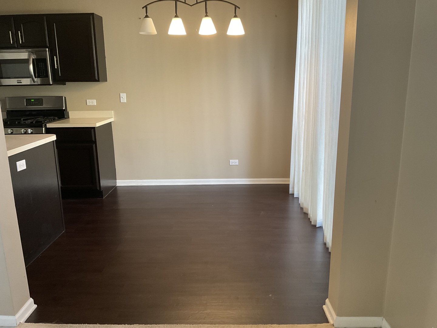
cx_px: 218
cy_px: 164
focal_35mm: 29
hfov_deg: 61.7
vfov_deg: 48.2
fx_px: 366
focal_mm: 3
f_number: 1.8
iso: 125
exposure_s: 1/60
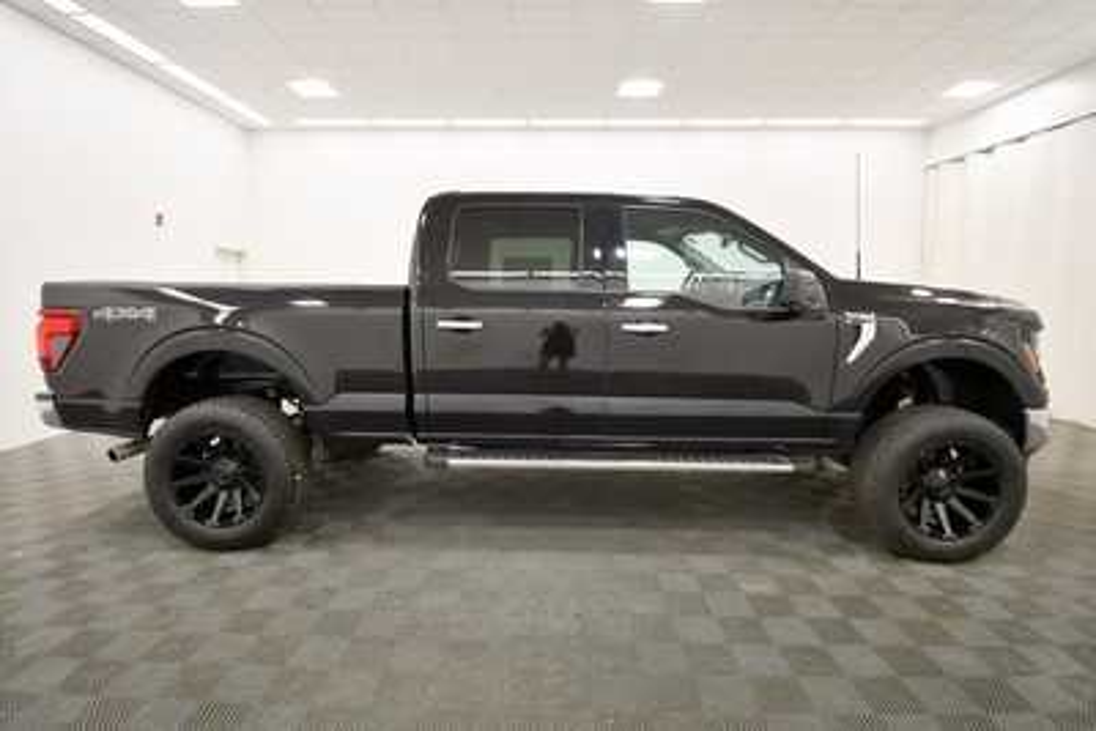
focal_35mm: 18
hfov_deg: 90.0
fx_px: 548
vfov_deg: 67.4
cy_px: 366
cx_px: 548
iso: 800
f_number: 4.8
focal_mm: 12
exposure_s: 1/125
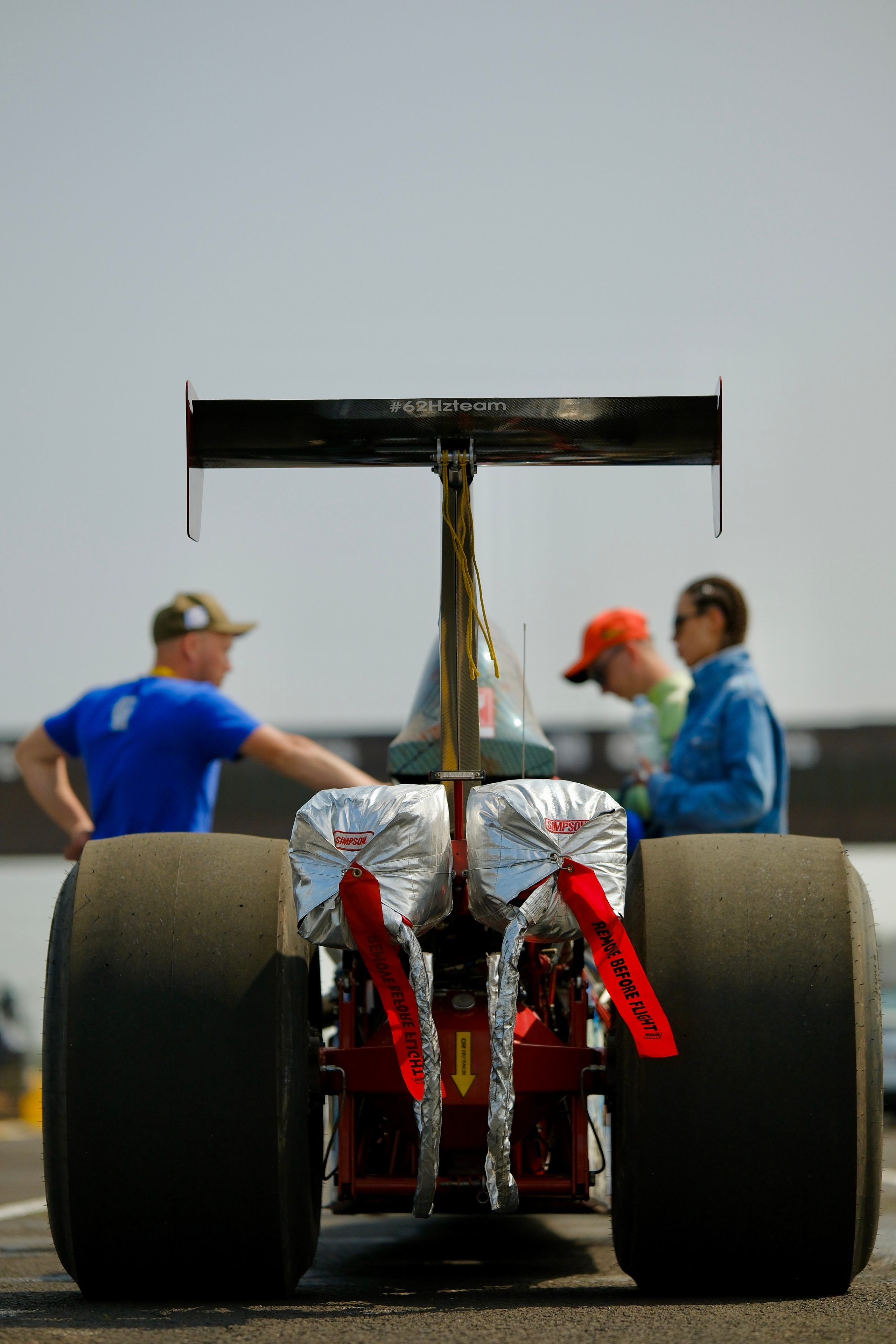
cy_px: 672
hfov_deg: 12.1
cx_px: 448
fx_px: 4218
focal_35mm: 113
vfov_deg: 18.1
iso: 200
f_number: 1.4
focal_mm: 75
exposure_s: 1/18000
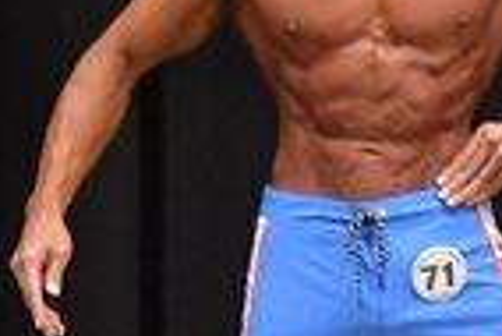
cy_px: 329
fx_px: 14238
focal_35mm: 1020
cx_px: 1108
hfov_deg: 2.0
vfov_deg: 1.4
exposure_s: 1/400
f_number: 5.6
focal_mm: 125
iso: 6400
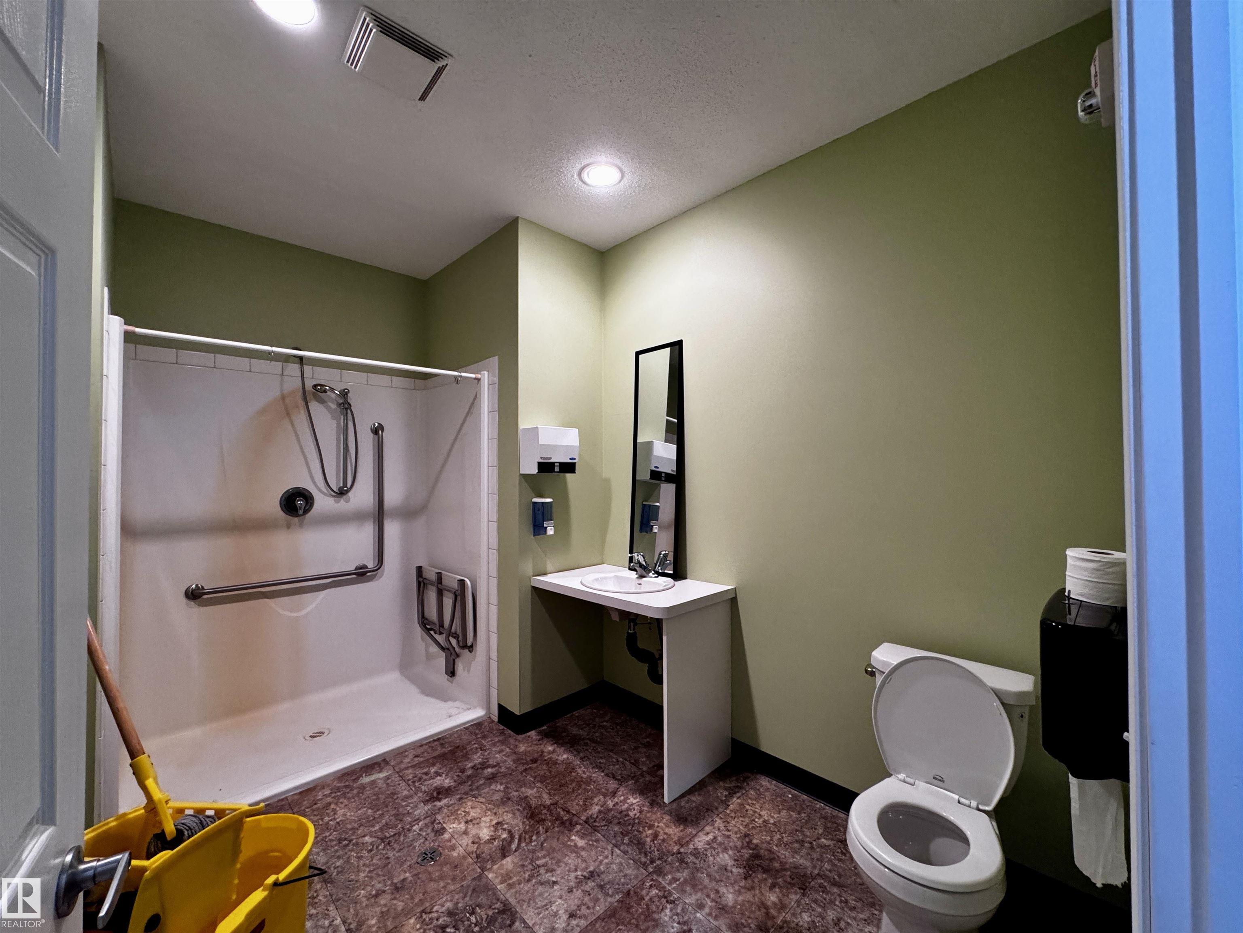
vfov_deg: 85.7
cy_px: 466
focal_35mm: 14
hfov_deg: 102.1
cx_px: 622
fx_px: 503
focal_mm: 2.22
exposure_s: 1/60
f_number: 2.2
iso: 320
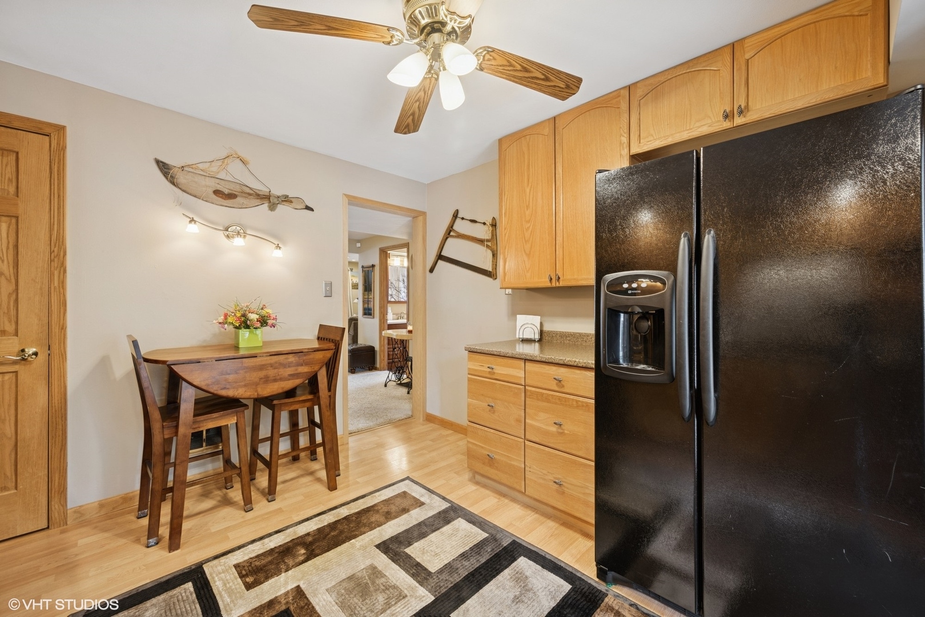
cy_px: 308
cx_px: 462
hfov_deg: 104.3
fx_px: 360
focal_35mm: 14
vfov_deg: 81.2
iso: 200
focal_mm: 14
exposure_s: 1/3.33
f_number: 8
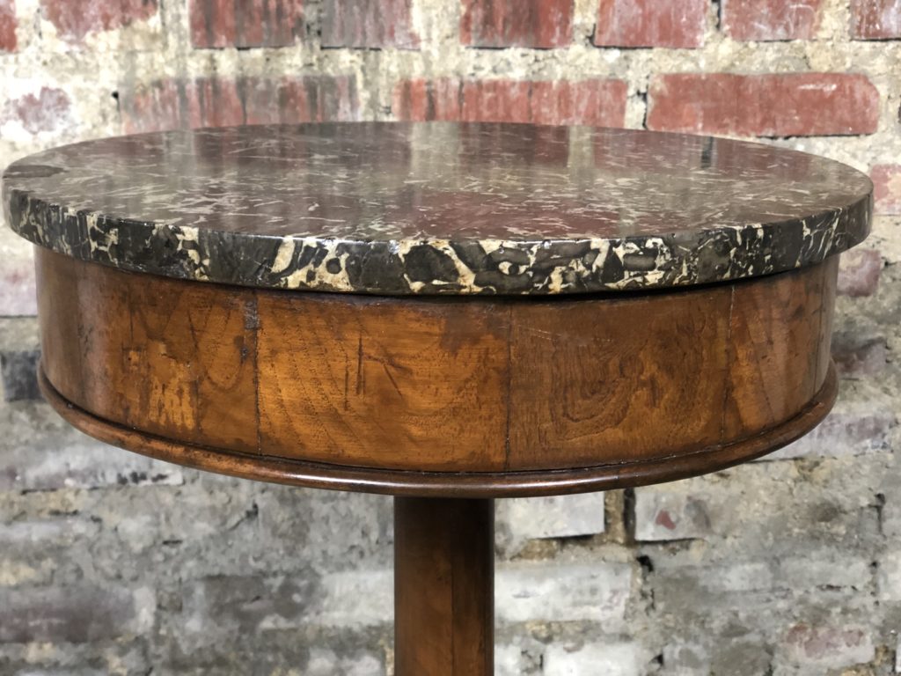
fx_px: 1353
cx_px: 450
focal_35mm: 52
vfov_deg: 28.0
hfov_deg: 36.8
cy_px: 338
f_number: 2.4
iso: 160
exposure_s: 1/20
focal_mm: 6
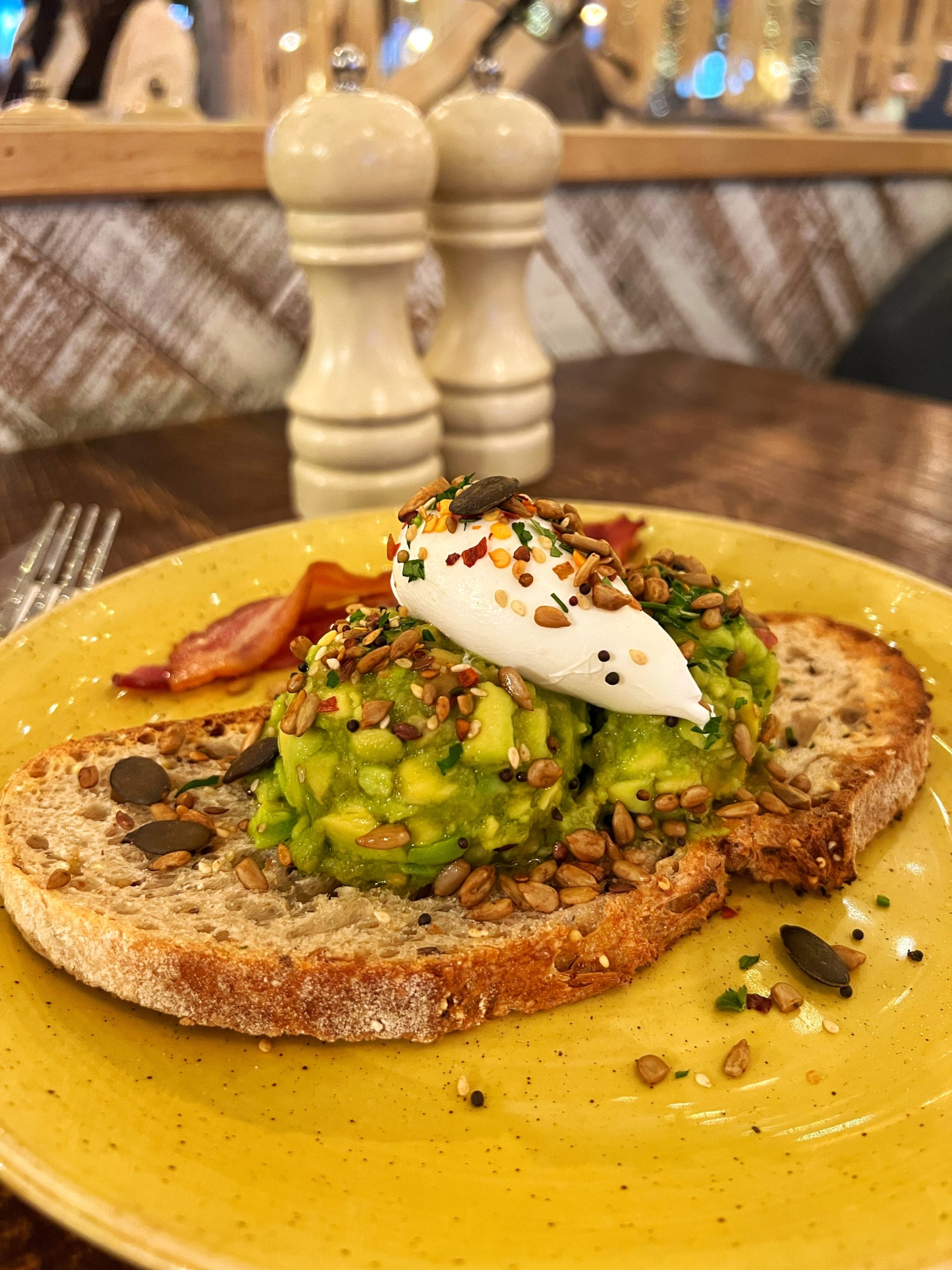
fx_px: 953
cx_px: 476
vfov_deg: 67.3
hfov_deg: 53.1
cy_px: 635
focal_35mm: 26
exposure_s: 1/50
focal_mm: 5.7
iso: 400
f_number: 1.5
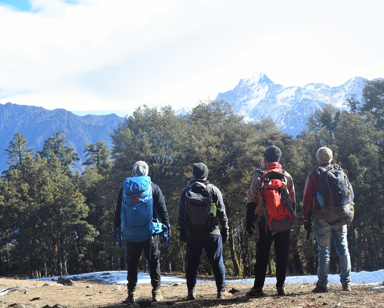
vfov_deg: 27.6
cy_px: 156
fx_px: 625
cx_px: 214
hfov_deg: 34.1
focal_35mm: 55
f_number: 8
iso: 280
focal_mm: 32
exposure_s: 1/250
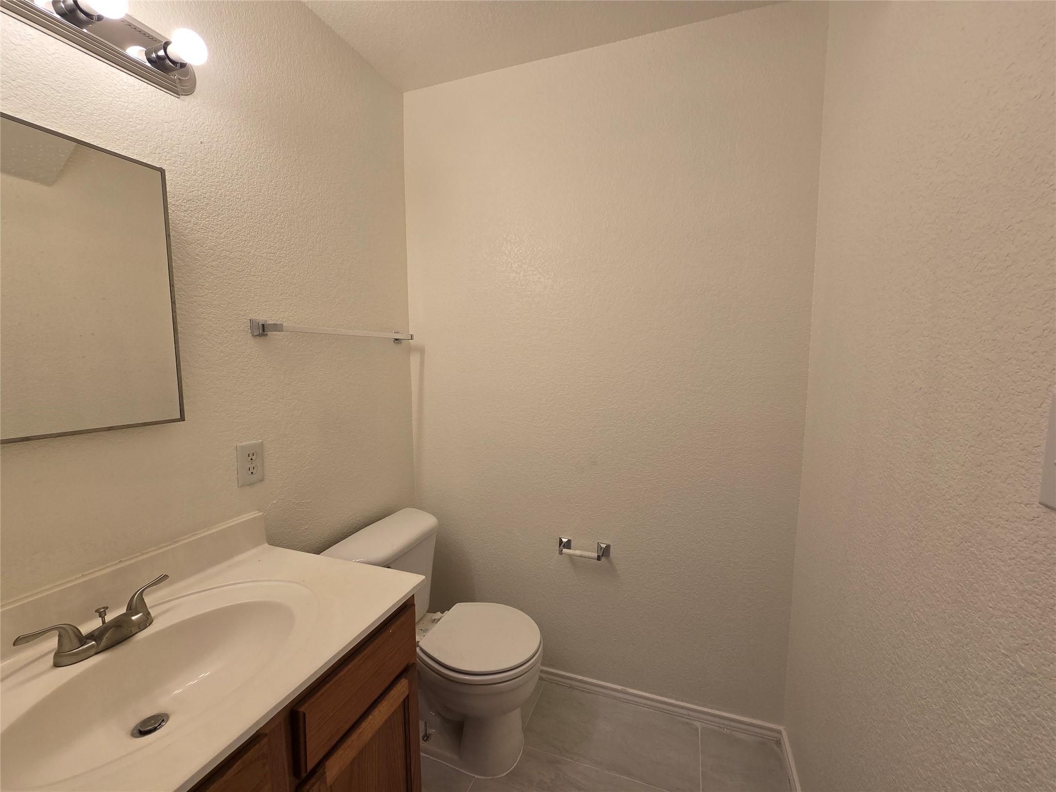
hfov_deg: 106.2
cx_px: 528
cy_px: 396
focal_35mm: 13
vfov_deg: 89.9
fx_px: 397
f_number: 2.2
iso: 50
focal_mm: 2.2
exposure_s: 1/133
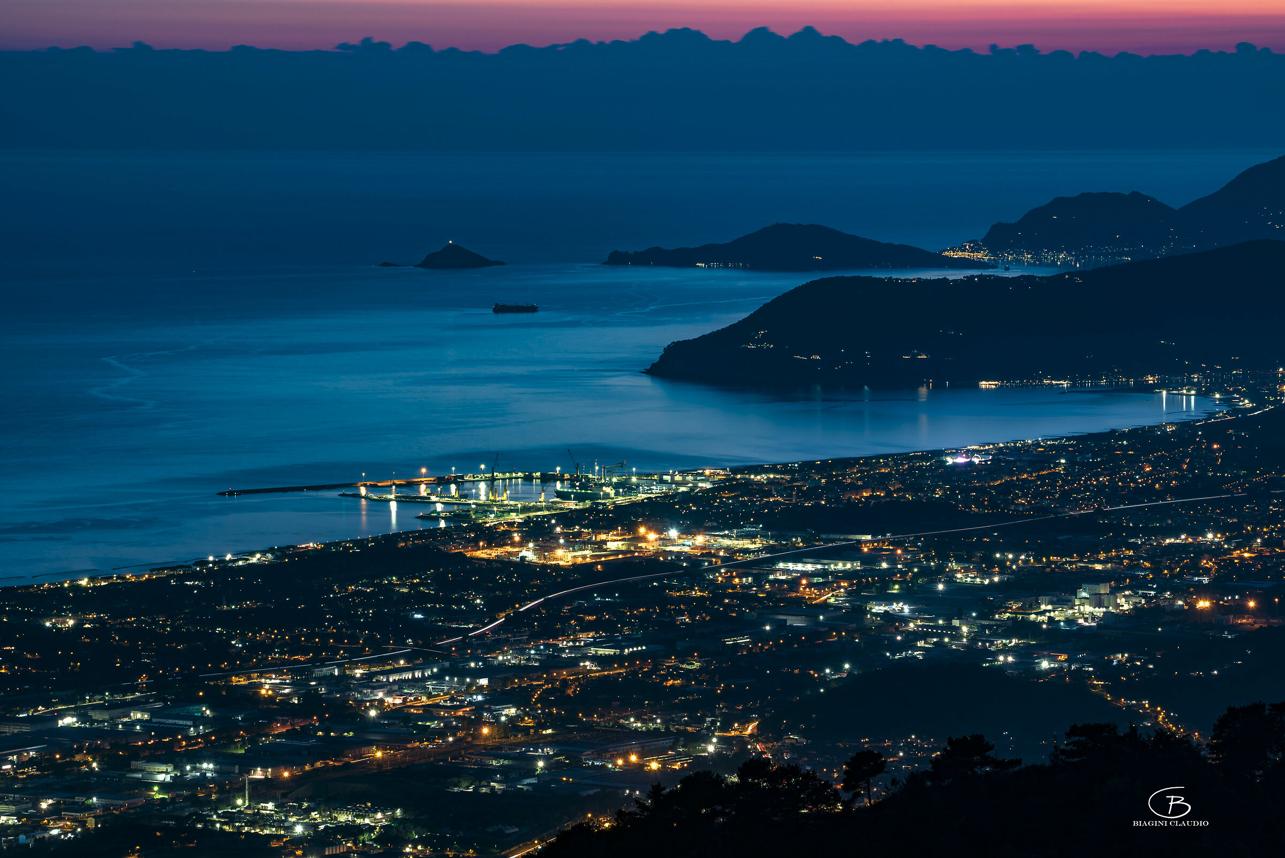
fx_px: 5356
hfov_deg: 13.7
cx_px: 642
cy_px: 429
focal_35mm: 150
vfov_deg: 9.2
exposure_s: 30
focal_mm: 150
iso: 100
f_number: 13
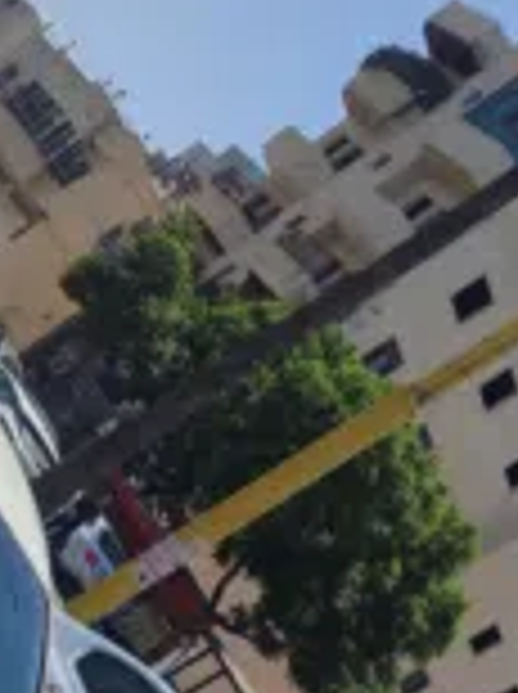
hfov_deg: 21.1
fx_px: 1301
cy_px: 864
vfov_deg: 26.1
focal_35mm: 65
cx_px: -86
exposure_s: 1/1657
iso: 50
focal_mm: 5.95
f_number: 1.89
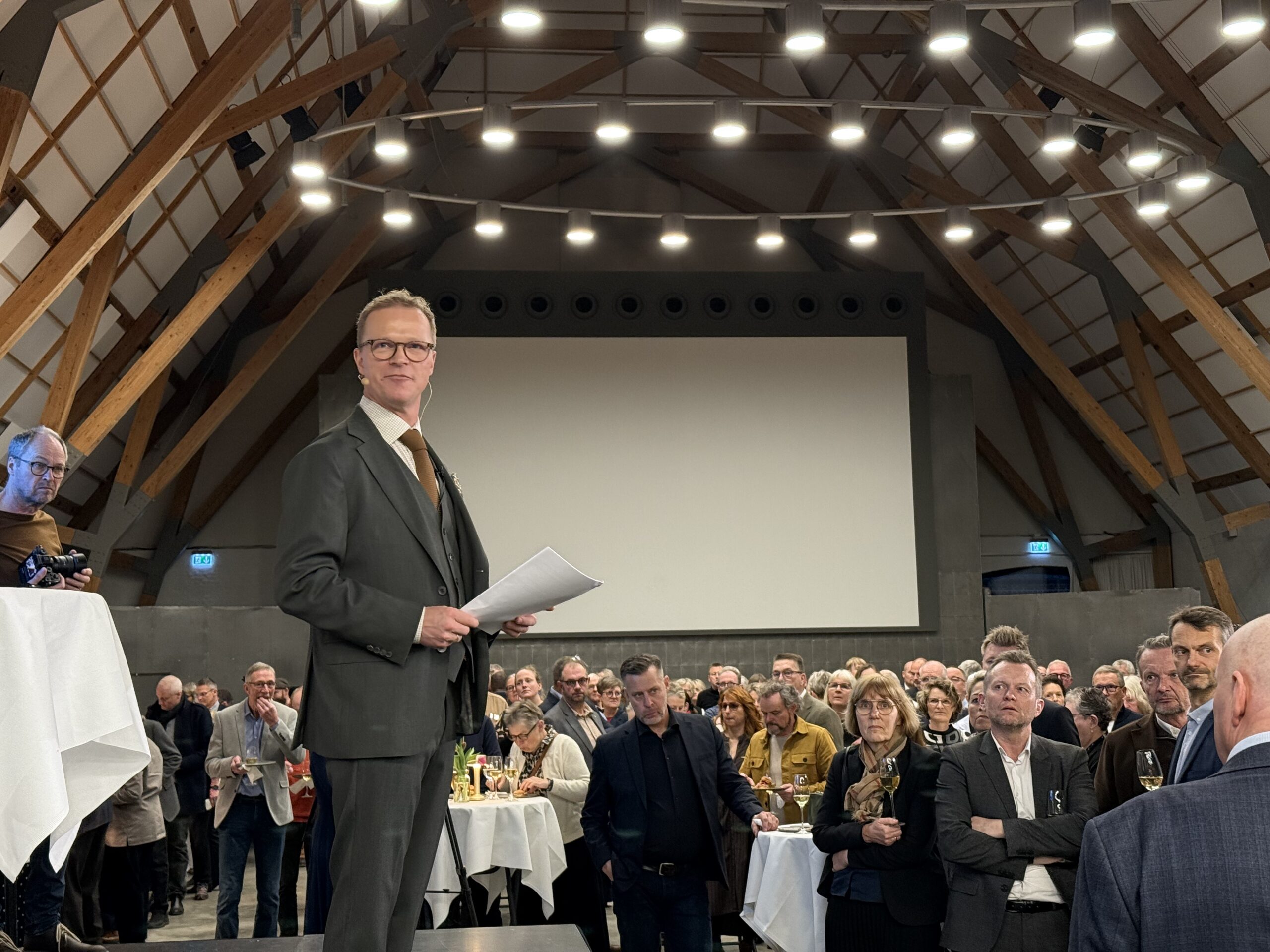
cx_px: 635
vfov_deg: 30.3
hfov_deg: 39.7
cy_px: 476
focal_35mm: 48
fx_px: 1761
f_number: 1.78
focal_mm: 6.76
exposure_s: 1/37
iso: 320
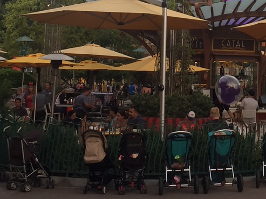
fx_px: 738
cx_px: 240
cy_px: -29
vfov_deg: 15.0
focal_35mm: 96
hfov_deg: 20.0
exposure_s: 1/132
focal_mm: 4.15
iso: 32
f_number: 2.2
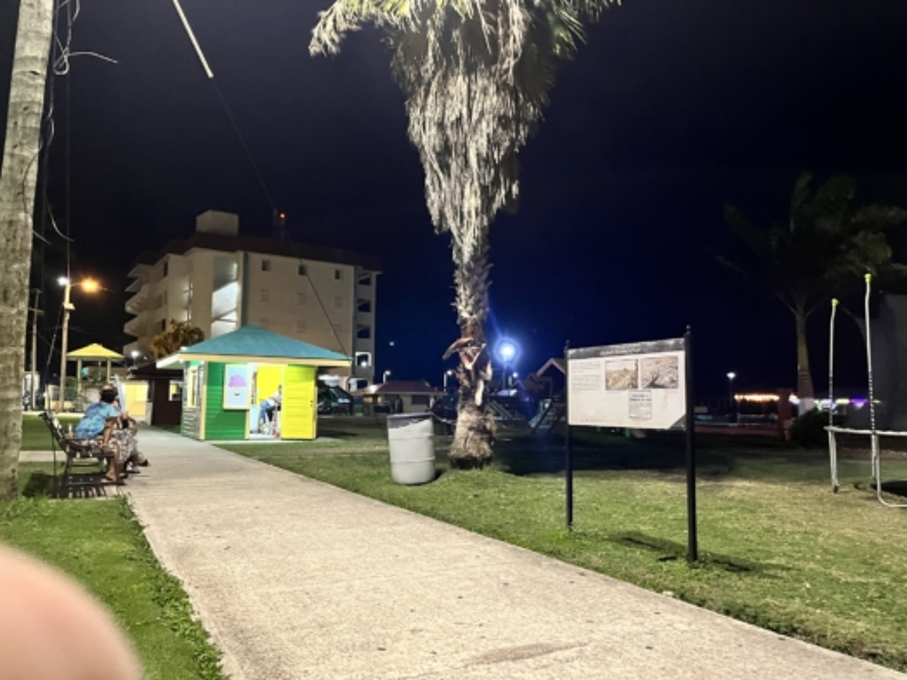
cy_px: 340
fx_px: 681
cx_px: 454
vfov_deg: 53.0
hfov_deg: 67.3
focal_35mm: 26
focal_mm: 5.1
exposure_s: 1/30
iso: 640
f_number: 1.6
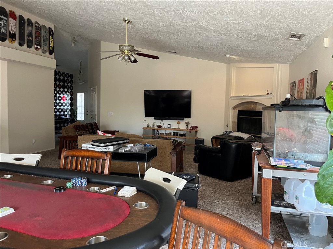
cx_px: 166
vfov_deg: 53.1
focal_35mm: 26
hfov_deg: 67.3
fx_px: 250
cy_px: 124
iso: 125
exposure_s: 1/72
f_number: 1.6
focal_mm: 5.1
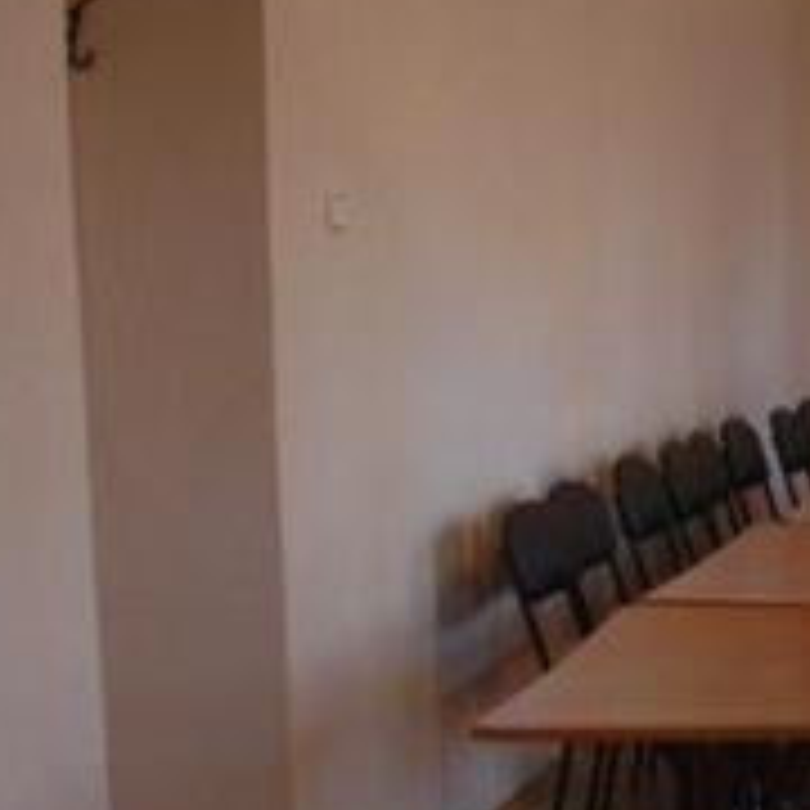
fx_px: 2700
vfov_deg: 16.9
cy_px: 630
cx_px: 1269
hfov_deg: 15.5
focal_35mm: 102
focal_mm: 18
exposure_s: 1/60
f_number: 4
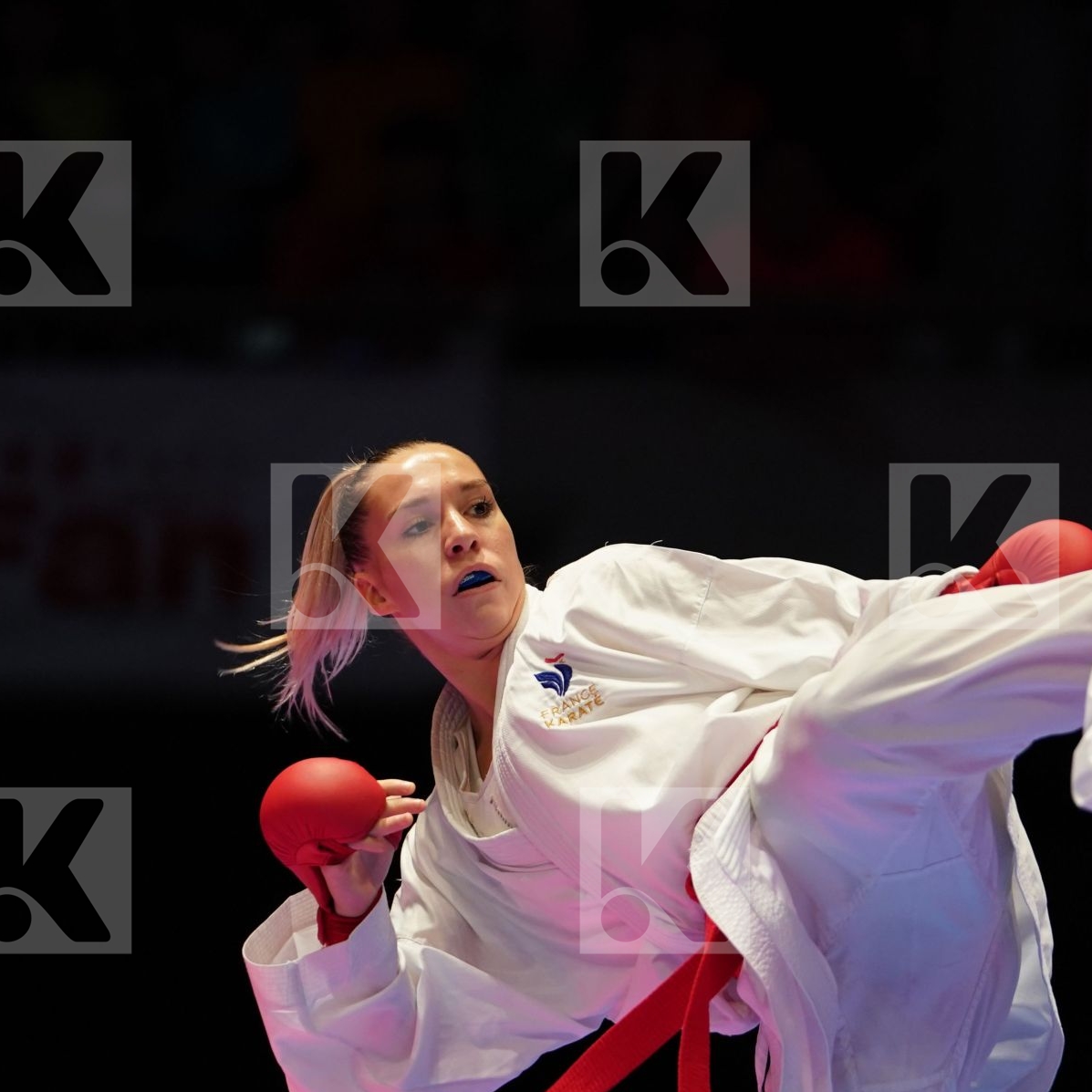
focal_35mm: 349
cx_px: 665
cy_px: 546
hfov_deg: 5.0
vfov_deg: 5.0
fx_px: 12456
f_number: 2.8
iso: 1600
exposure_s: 1/1000
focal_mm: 182
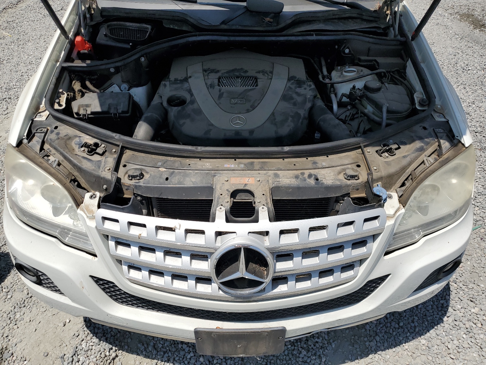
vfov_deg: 53.1
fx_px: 365
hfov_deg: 67.3
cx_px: 243
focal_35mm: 26
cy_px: 182
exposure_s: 1/5000
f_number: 1.5
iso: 50
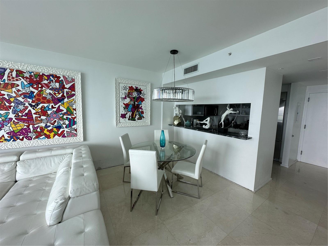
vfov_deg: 85.7
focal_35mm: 14
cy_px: 123
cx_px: 164
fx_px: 133
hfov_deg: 102.1
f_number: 2.2
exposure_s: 1/99
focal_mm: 2.22
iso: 64
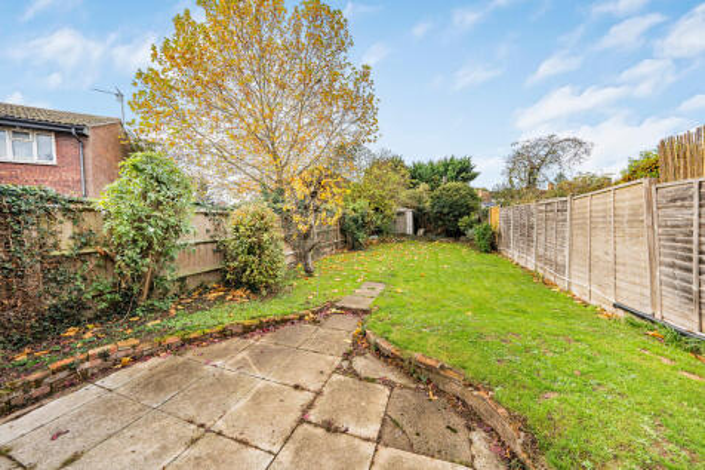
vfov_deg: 90.0
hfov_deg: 112.6
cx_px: 352
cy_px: 235
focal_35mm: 12
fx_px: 235
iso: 320
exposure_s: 1/200
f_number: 9
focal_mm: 12
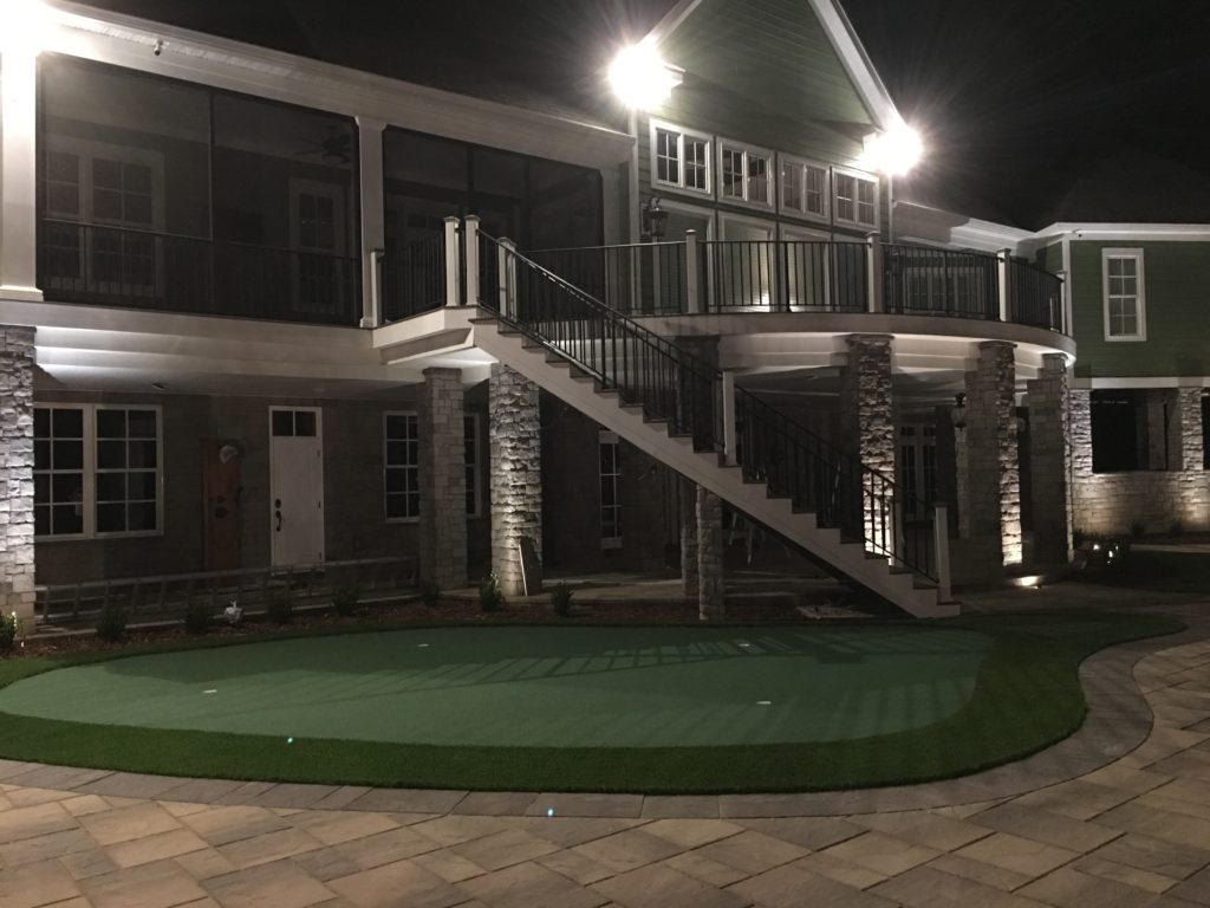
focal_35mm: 29
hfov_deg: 61.7
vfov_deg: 48.2
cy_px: 454
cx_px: 605
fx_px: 1014
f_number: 2.2
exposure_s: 1/4
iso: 200
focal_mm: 4.15
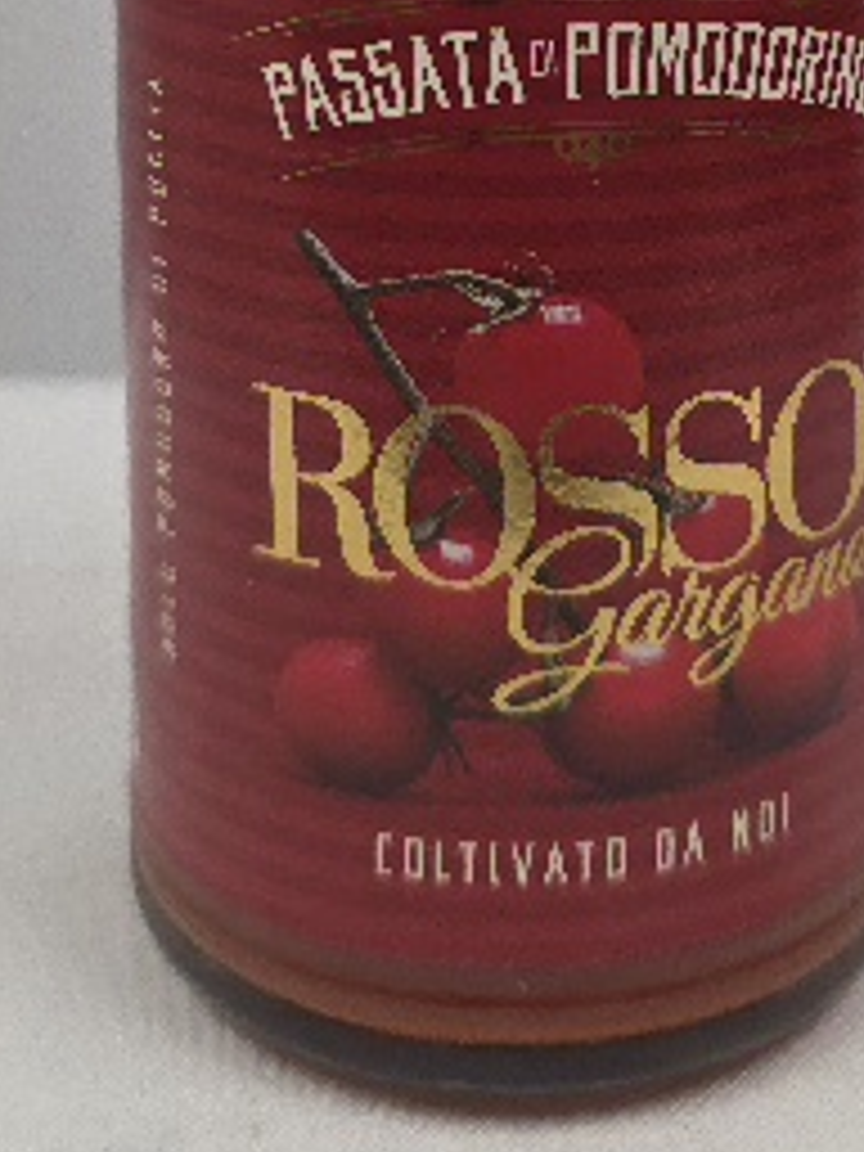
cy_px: -81
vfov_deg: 25.3
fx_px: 2396
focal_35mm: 72
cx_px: 536
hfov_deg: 20.4
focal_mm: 6.3
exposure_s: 1/101
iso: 320
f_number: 1.7
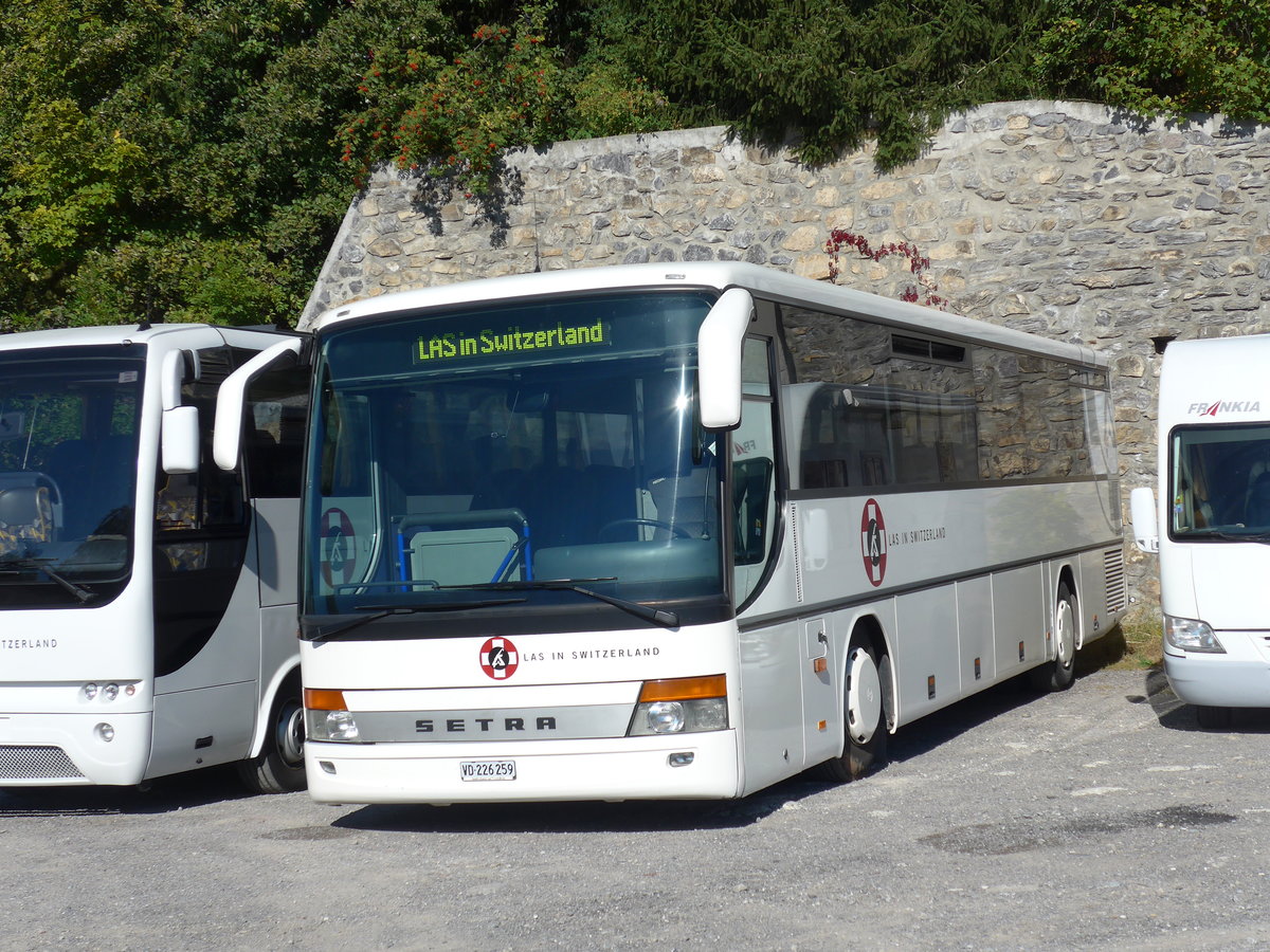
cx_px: 635
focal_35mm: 59
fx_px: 2165
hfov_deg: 32.7
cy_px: 476
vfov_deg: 24.8
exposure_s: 1/1300
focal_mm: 12
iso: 80
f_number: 3.5
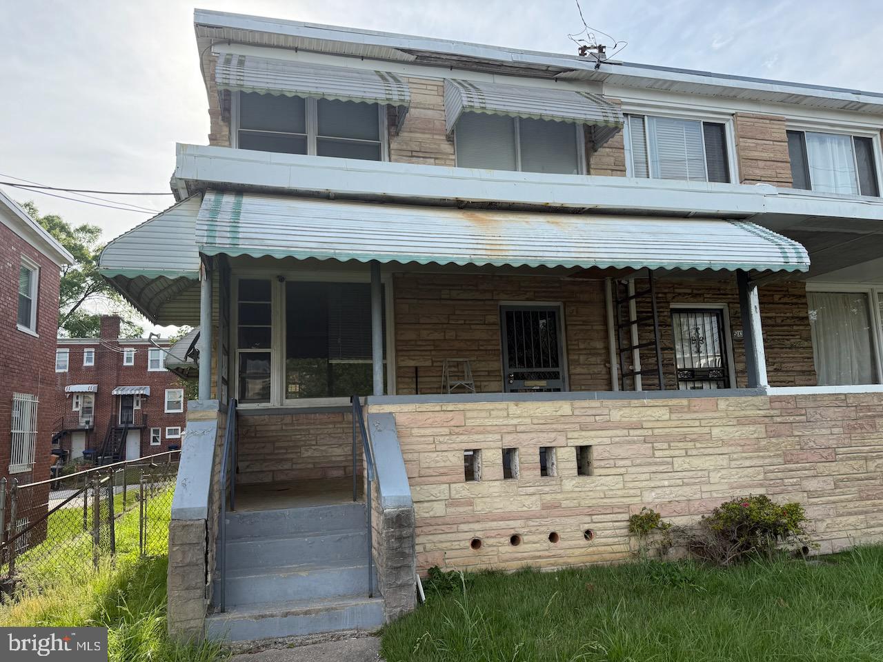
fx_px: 612
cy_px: 331
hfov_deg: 71.6
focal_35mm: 24
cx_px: 442
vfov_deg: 56.8
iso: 100
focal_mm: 6.76
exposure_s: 1/2370
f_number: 1.78
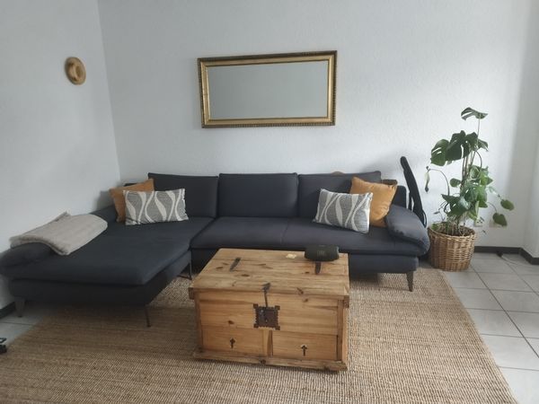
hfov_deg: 71.6
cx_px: 270
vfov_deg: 56.8
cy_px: 202
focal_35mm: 24
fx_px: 374
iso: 850
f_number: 1.89
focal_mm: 5.89
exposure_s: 1/33.3
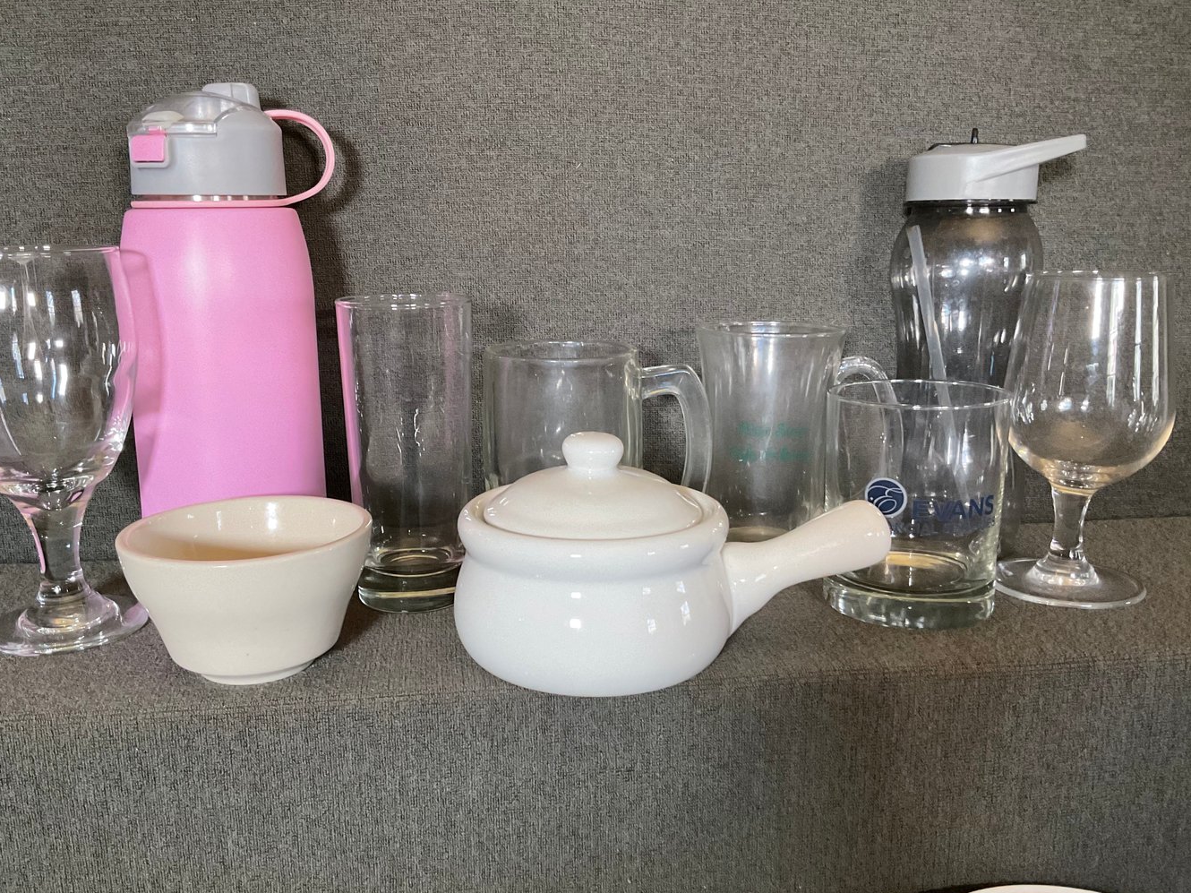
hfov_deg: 55.3
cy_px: 463
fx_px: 1135
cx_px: 540
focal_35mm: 33
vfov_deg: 42.9
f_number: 1.8
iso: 125
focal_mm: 3
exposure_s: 1/50
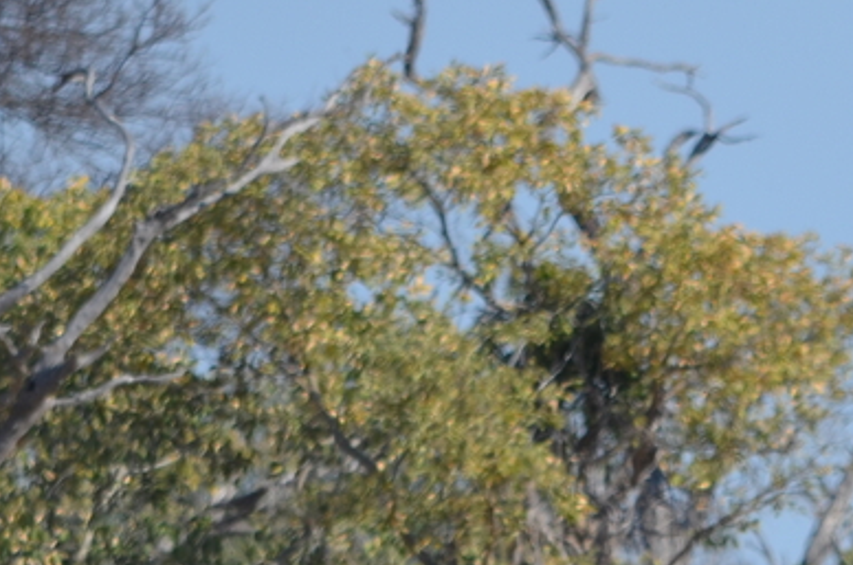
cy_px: 631
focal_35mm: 1483
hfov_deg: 1.4
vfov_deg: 0.9
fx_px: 35067
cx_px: 1042
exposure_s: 1/640
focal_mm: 300
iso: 200
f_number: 6.3
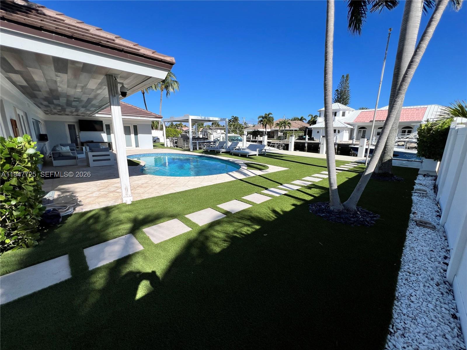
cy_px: 175
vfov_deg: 89.9
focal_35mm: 13
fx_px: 175
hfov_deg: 106.2
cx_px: 234
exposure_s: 1/2660
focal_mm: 1.57
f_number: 1.8
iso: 32
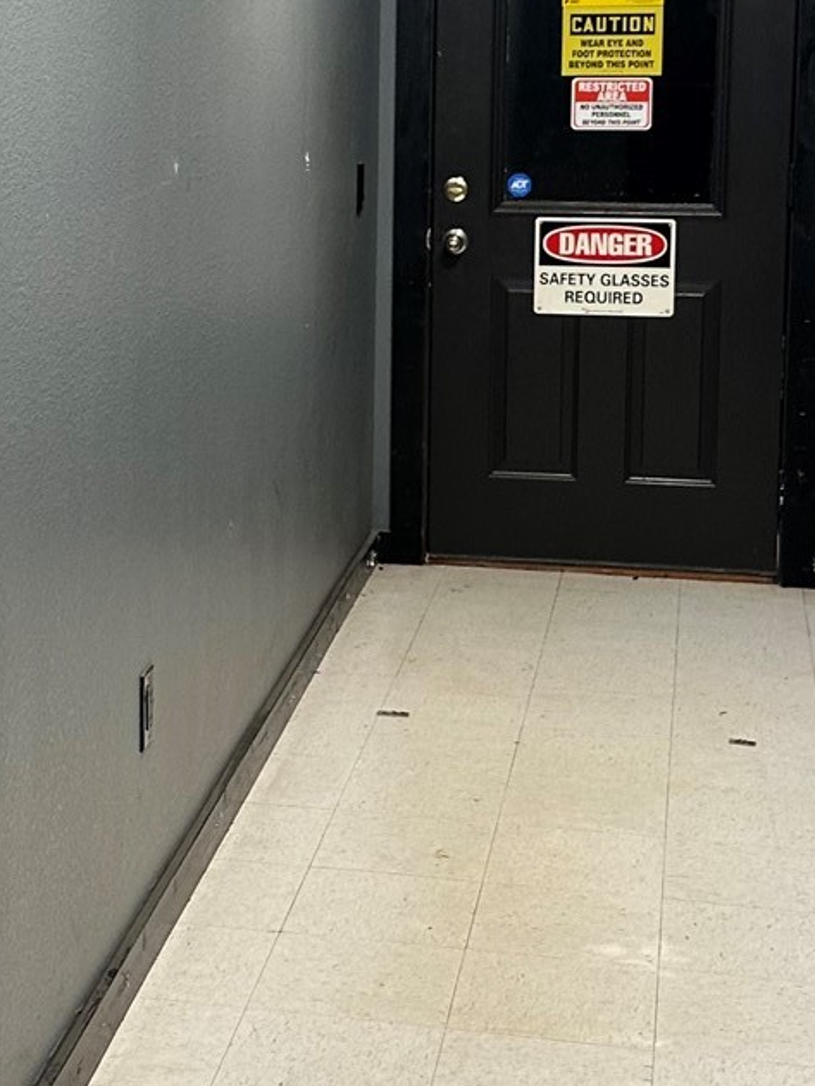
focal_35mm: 78
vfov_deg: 24.8
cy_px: 317
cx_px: 172
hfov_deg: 18.7
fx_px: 2447
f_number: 1.78
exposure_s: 1/60
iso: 125
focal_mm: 6.86
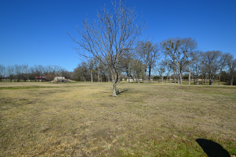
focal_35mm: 16
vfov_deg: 72.0
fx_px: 108
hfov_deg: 95.0
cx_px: 118
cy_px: 78
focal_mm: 11
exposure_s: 1/500
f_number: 11
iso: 280
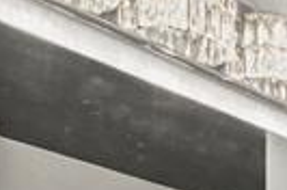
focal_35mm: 108
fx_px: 859
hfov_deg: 13.0
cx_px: 738
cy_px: 473
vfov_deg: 10.6
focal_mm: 14
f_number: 10
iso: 500
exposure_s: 1/1.25
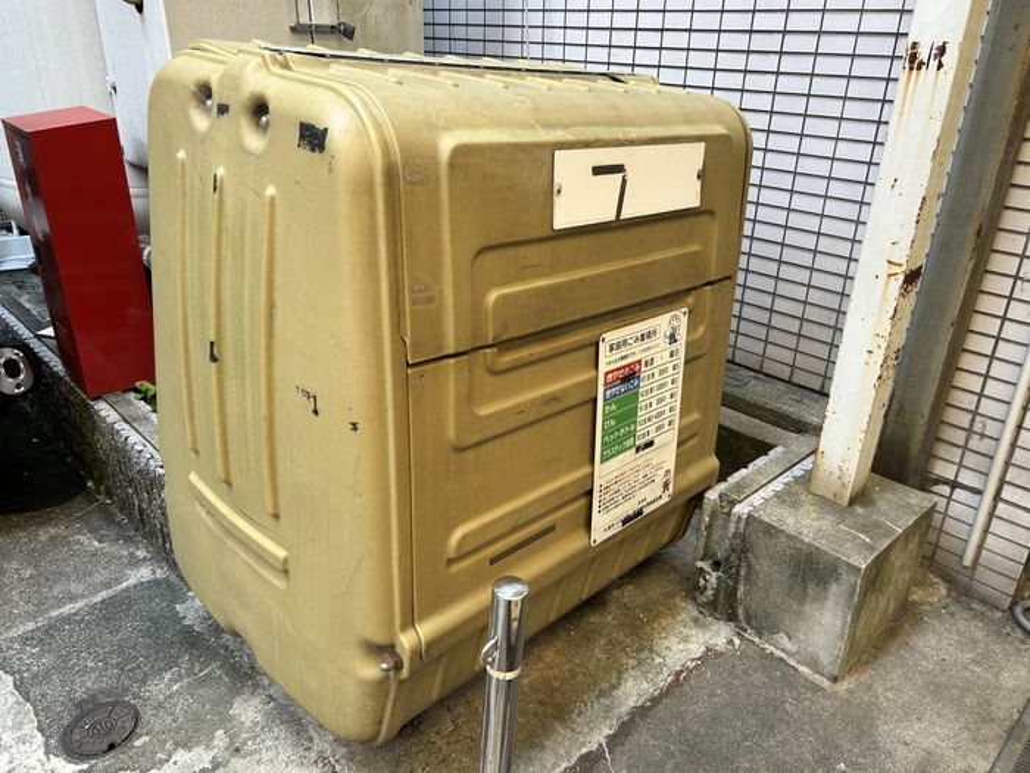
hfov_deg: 67.3
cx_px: 515
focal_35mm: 26
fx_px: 774
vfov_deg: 53.1
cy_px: 386
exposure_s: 1/175
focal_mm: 5.7
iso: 40
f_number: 1.5
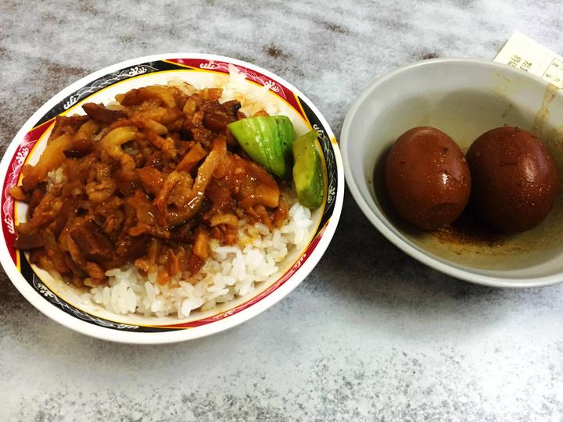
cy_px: 211
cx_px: 282
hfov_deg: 61.7
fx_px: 472
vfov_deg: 48.2
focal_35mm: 29
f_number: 2.2
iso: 200
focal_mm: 4.15
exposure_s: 1/30
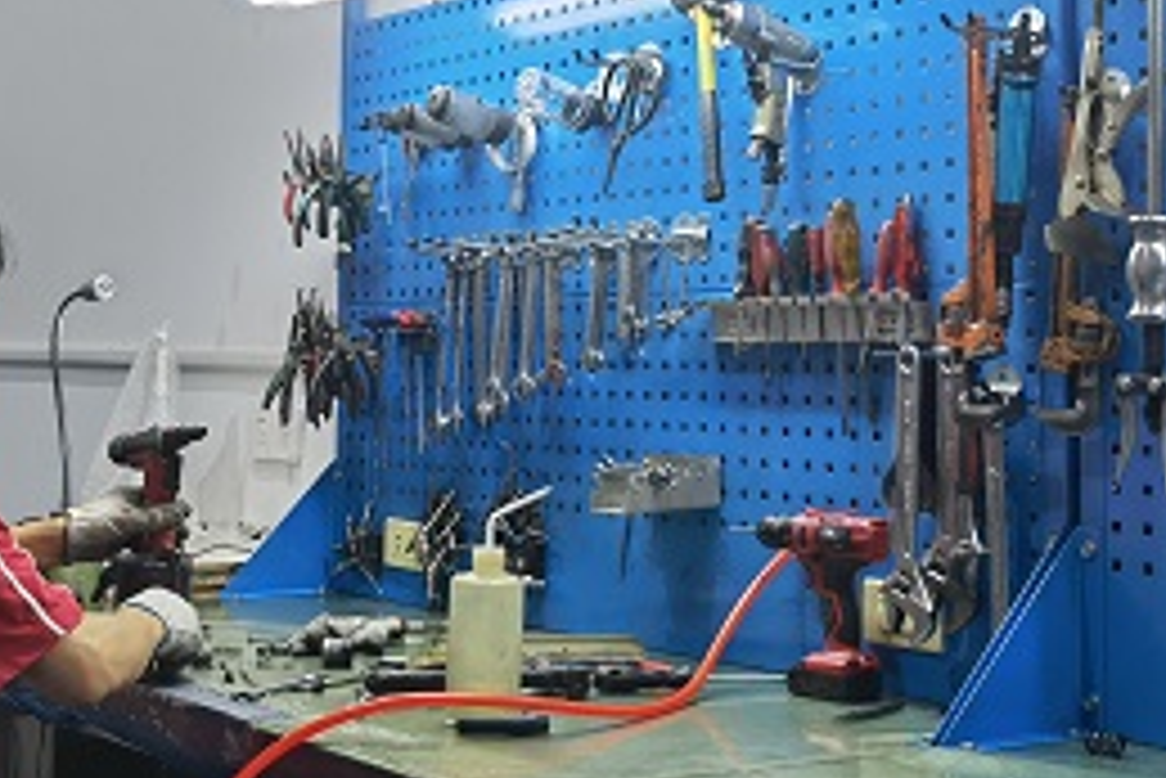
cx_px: 590
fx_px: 2106
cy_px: 198
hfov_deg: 30.9
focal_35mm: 65
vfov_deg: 20.8
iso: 125
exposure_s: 1/100
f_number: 1.9
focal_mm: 6.67
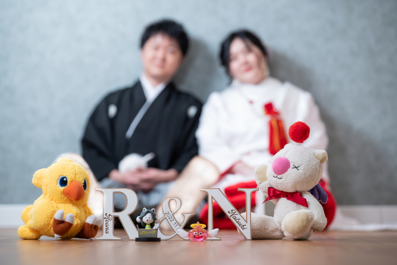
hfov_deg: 21.7
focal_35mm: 94
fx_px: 1037
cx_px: 198
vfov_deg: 14.6
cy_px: 132
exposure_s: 1/125
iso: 320
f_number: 4
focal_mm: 94
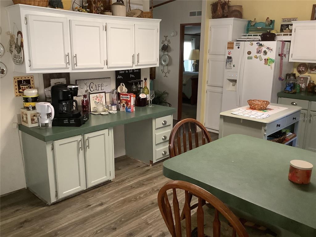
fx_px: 283
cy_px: 118
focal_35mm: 31
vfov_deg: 45.4
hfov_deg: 58.4
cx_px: 158
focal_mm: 3.3
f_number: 2.4
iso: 250
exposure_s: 1/33
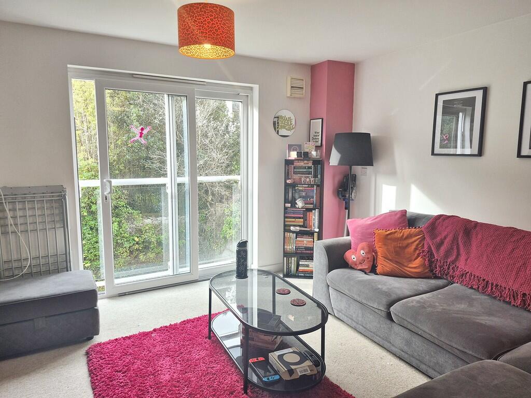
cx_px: 266
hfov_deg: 73.9
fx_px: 353
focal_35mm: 23
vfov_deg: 58.9
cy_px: 199
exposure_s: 1/100
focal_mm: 5.4
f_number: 1.8
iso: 50
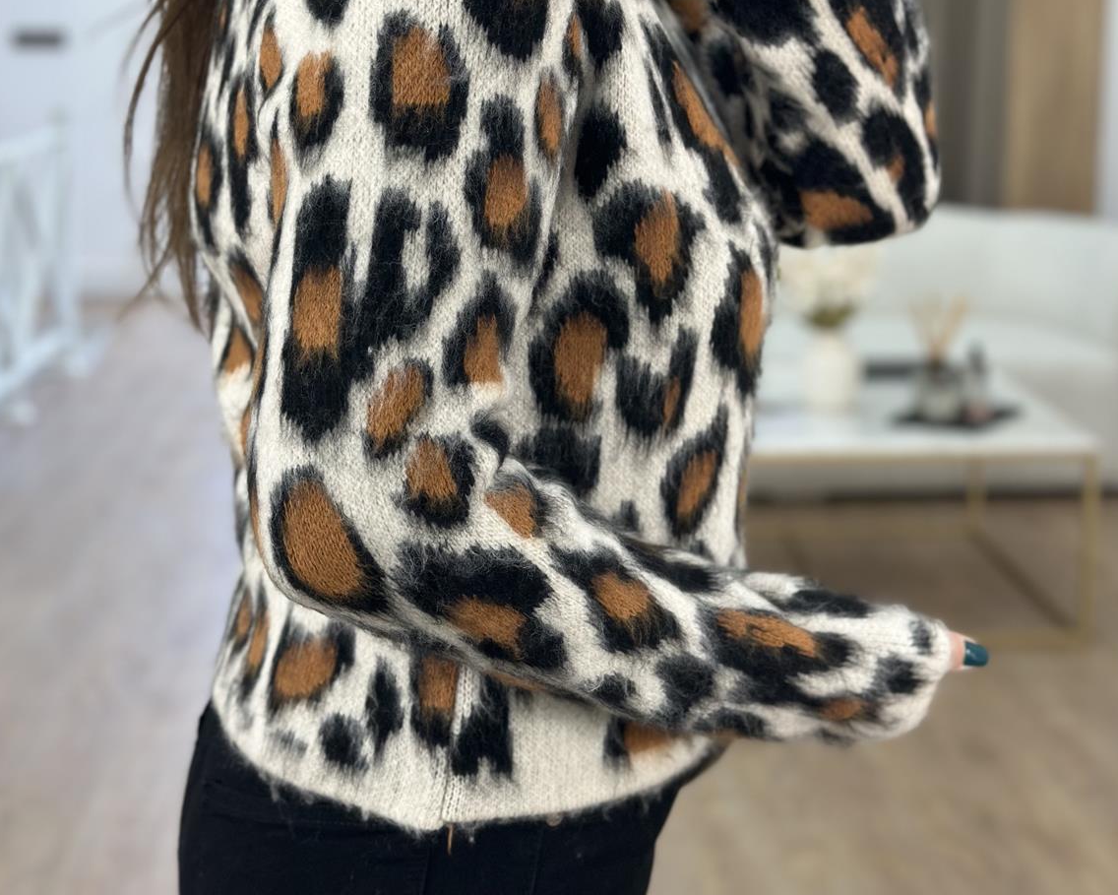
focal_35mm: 66
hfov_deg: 28.7
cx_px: 537
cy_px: 312
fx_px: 2184
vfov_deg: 23.1
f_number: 1.78
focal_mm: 6.86
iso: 80
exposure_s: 1/100
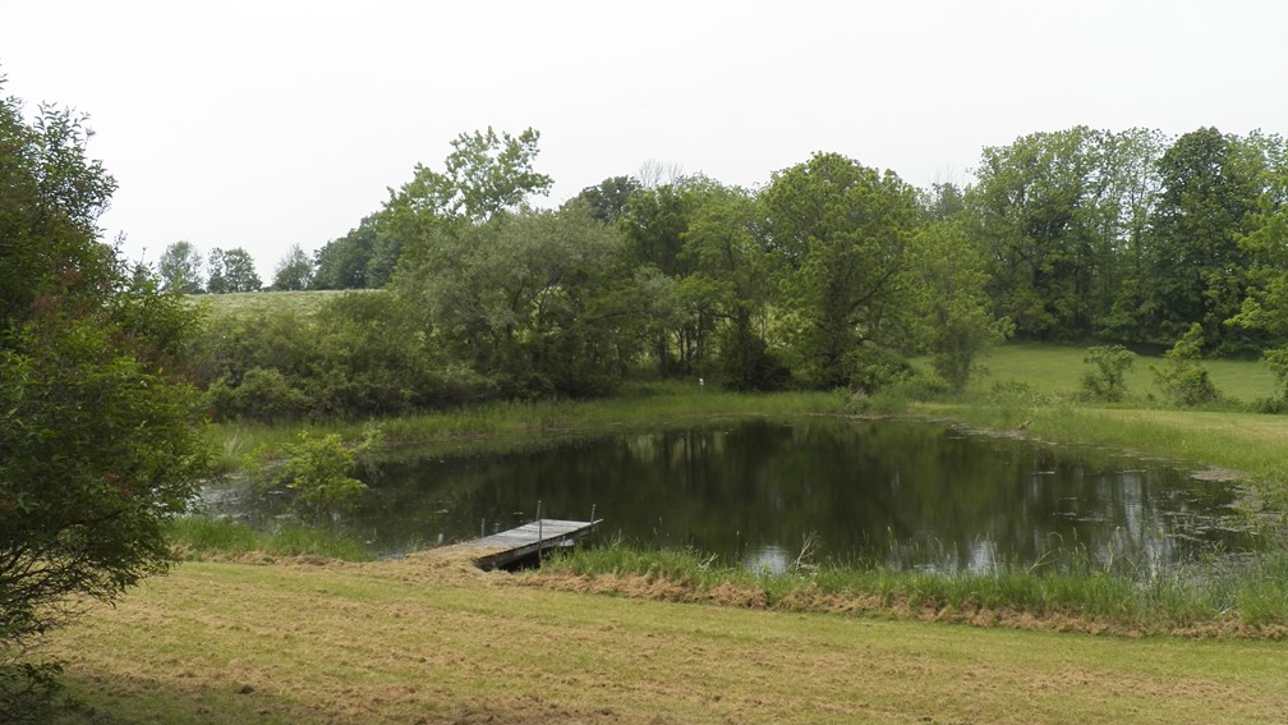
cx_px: 652
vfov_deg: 37.8
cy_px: 384
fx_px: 1059
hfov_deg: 62.6
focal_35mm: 31
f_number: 3.6
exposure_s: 1/1250
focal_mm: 4.9
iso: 125
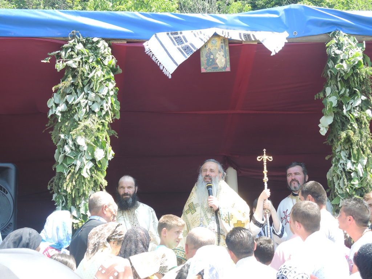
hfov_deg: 26.3
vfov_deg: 19.9
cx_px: 186
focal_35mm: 74
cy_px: 140
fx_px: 795
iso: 80
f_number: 3.2
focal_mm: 15.9
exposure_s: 1/160
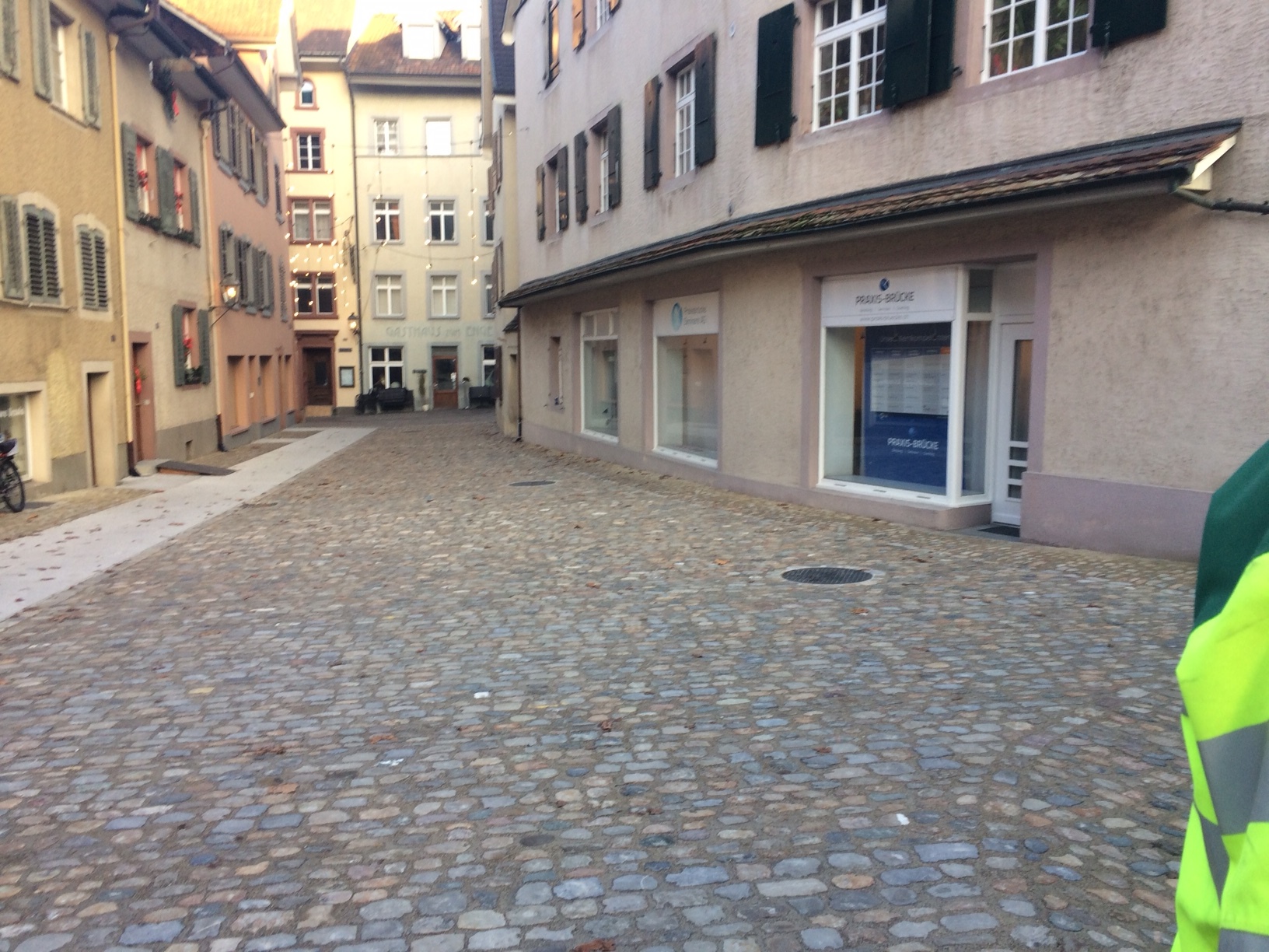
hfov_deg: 61.7
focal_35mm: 29
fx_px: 1063
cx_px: 634
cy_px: 476
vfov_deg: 48.2
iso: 40
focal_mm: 4.15
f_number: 2.2
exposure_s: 1/100
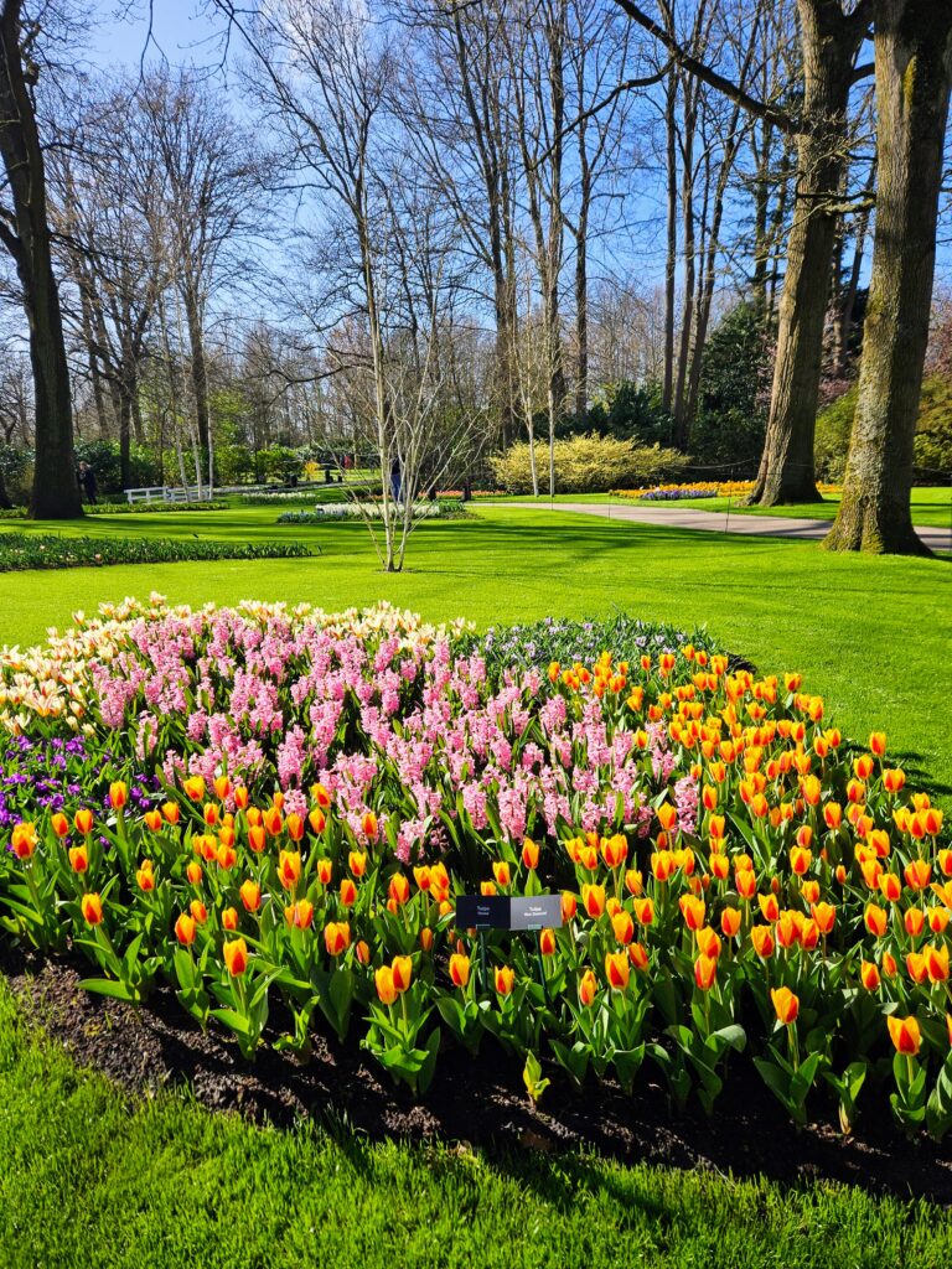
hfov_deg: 58.9
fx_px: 843
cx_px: 476
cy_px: 634
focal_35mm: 23
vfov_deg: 73.9
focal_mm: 5.4
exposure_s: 1/1102
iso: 25
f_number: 1.8
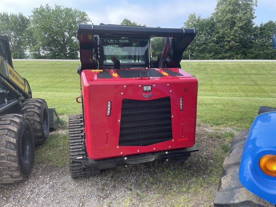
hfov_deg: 67.3
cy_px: 104
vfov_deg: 53.1
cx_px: 138
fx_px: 207
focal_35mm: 26
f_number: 1.6
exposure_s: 1/509
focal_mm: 4.2
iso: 32
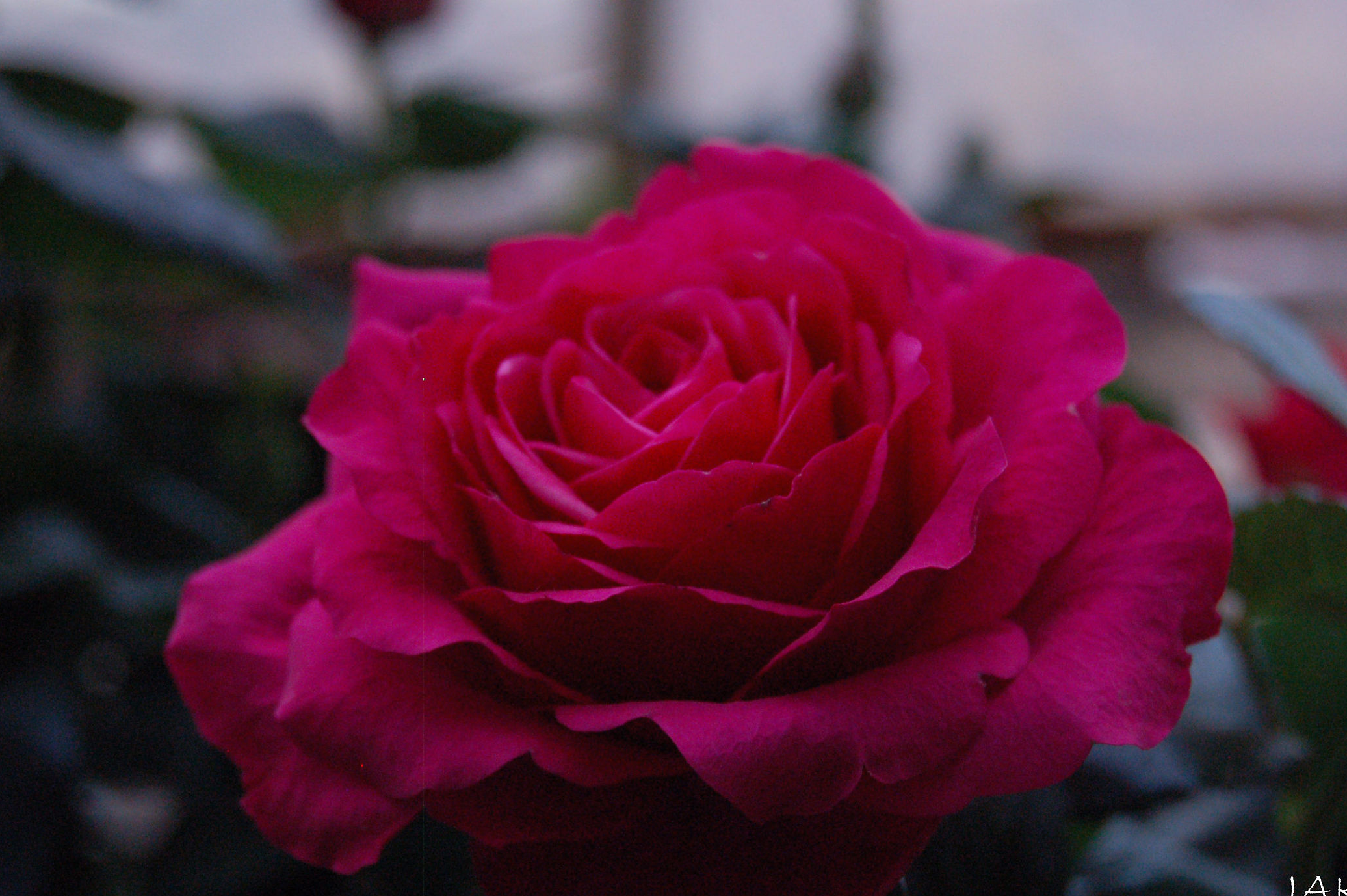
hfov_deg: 21.3
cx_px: 678
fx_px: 3573
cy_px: 415
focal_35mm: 96
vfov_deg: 14.3
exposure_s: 1/1000
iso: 1600
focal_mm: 55
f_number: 7.1
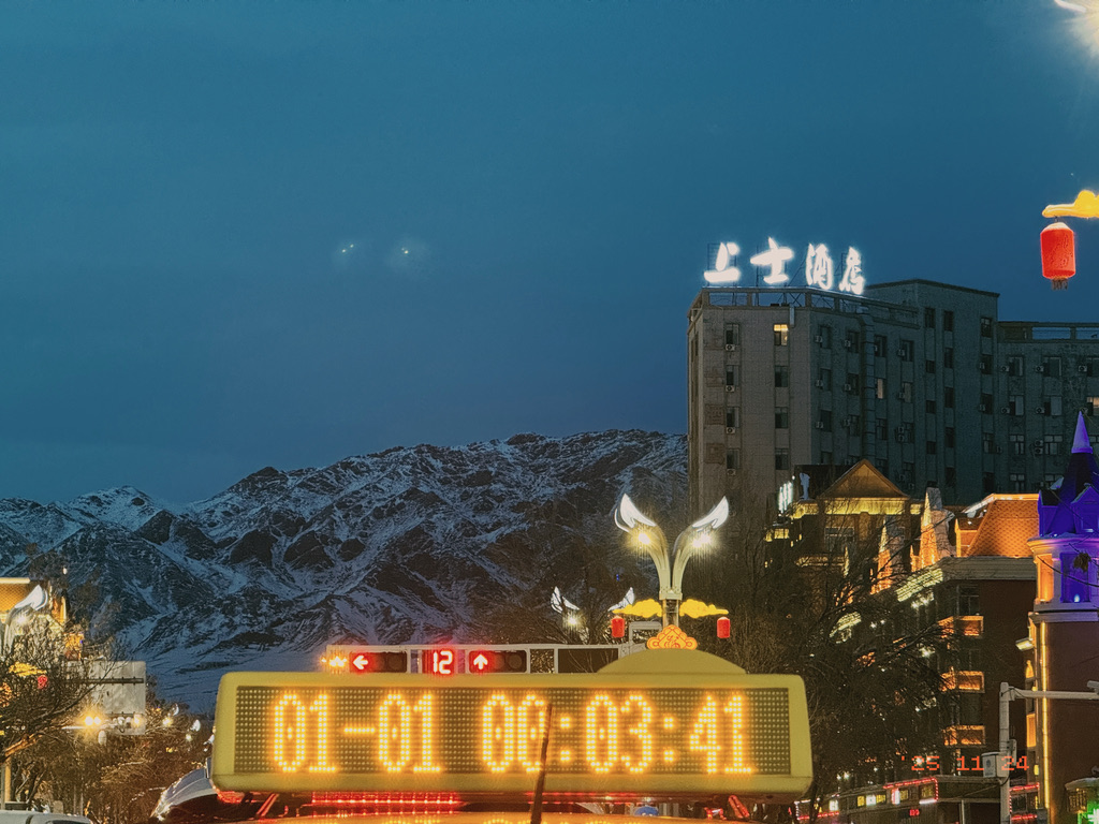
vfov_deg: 12.3
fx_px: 3810
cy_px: 412
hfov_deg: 16.4
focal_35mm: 120
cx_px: 550
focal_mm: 15.66
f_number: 2.8
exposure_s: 1/36
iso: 640
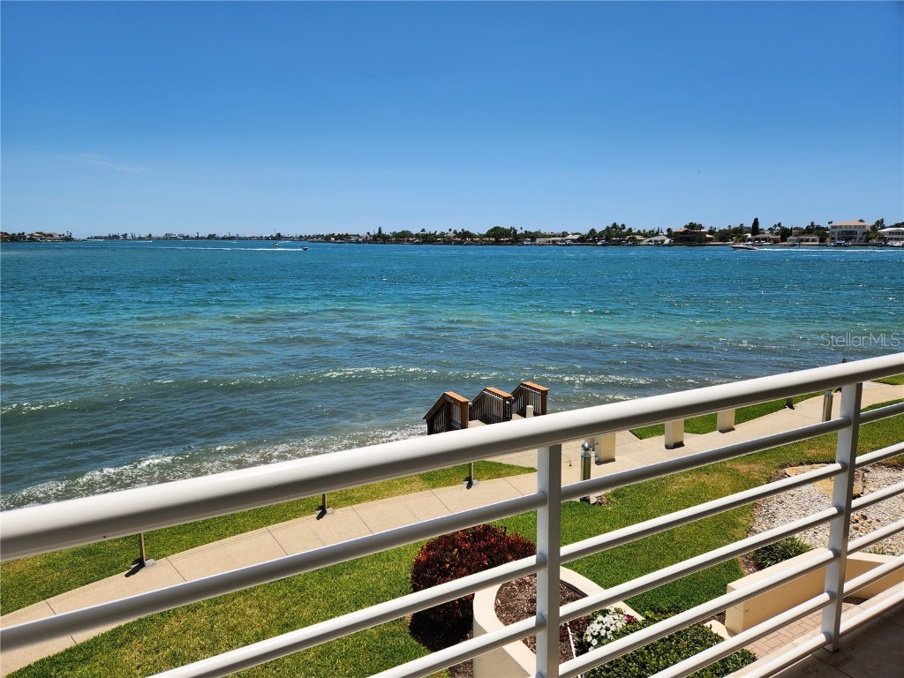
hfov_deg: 73.9
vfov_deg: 58.9
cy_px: 339
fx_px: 601
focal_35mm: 23
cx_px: 452
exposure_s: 1/2790
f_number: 1.8
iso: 20
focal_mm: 5.4
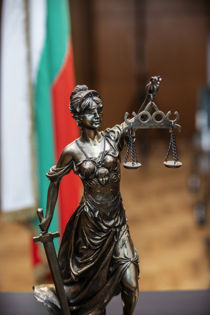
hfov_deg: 17.1
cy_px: 158
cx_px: 105
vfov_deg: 25.4
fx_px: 700
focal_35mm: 80
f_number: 3.5
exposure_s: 1/160
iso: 320
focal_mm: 80
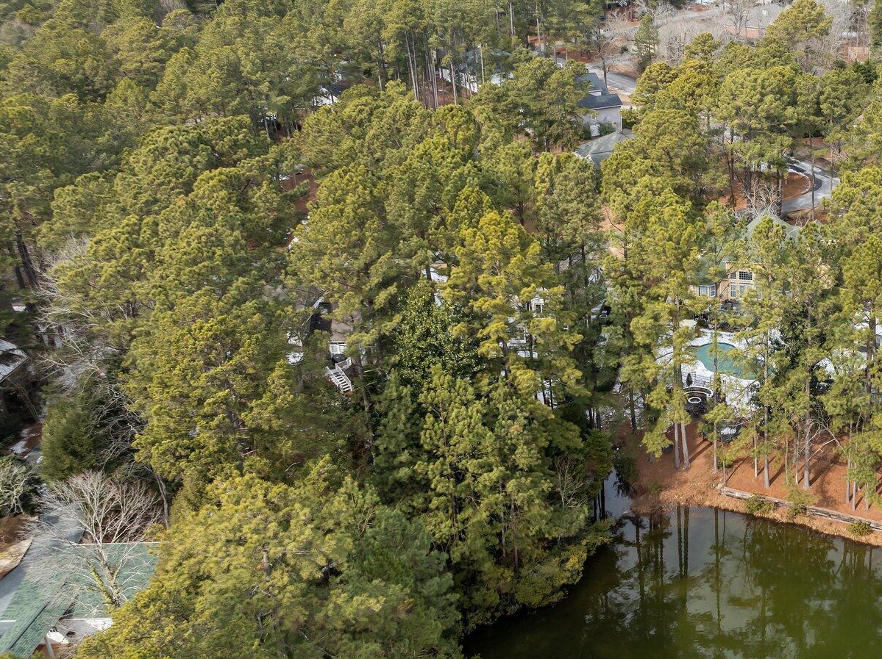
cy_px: 329
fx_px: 1044
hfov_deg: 43.3
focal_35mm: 41
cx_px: 728
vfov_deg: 35.1
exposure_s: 1/1000
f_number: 2.8
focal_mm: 12.29
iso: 130
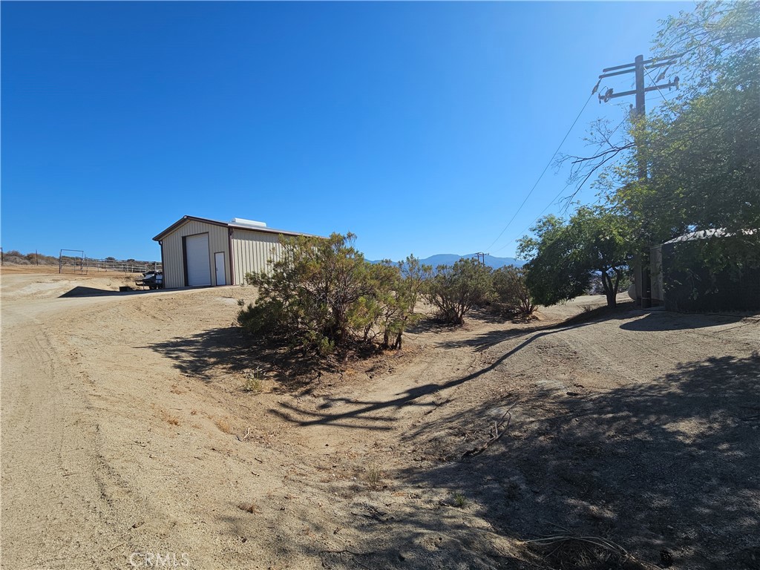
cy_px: 285
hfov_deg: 106.2
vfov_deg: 89.9
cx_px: 380
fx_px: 285
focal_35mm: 13
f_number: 2.2
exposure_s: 1/2650
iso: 50
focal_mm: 2.2
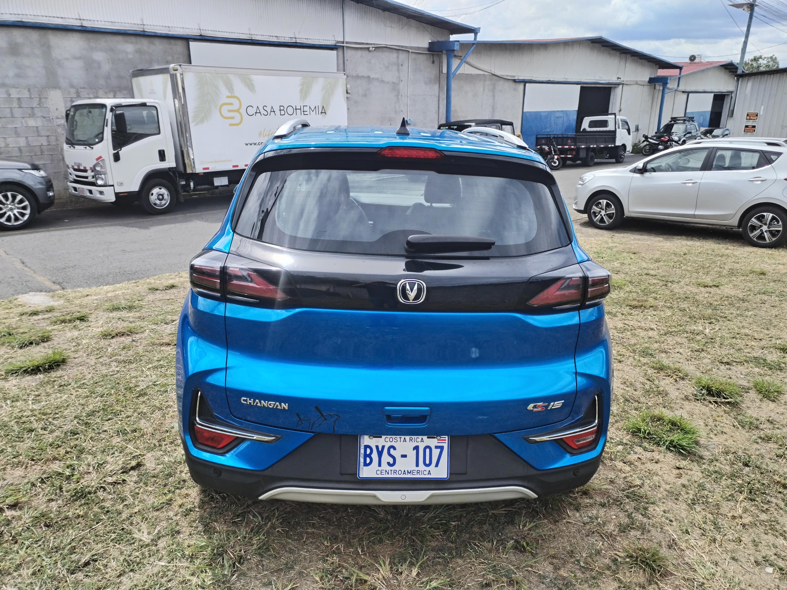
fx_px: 659
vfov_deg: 48.2
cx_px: 394
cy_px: 295
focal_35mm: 29
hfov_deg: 61.7
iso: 100
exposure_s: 1/912
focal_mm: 4.75
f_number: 1.8
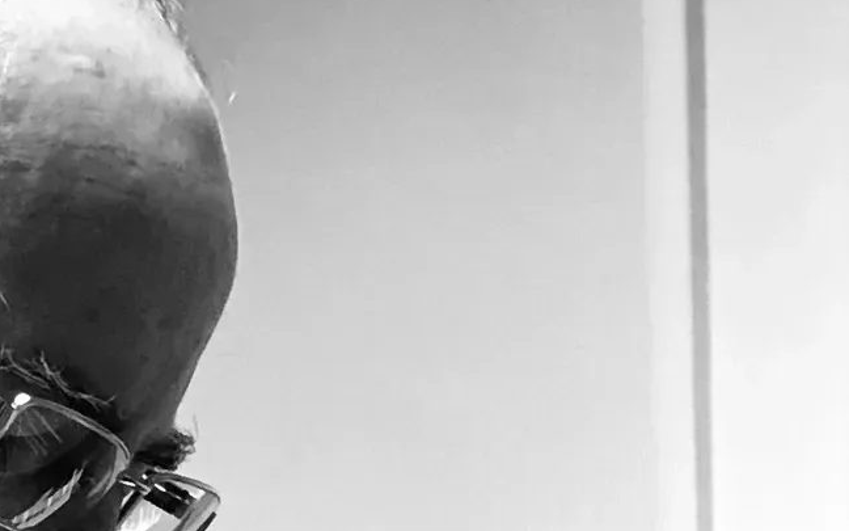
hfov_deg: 15.1
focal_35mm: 134
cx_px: -118
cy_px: 717
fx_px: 3100
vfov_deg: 9.6
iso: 200
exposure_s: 1/60
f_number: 2.2
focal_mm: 2.87
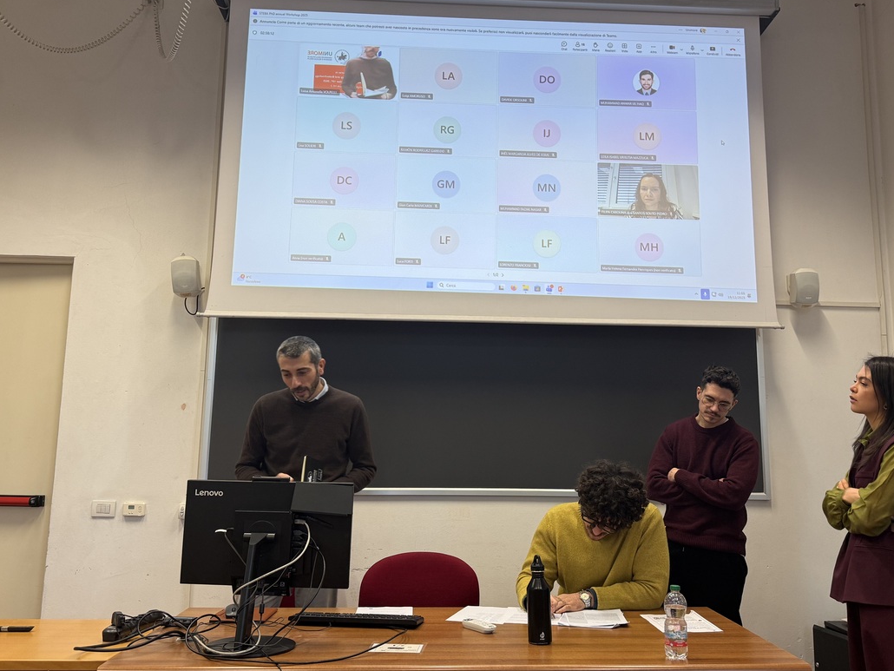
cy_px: 309
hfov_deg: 58.3
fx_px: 801
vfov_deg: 45.4
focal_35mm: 31
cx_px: 480
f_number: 1.78
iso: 100
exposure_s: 1/50
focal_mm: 6.76
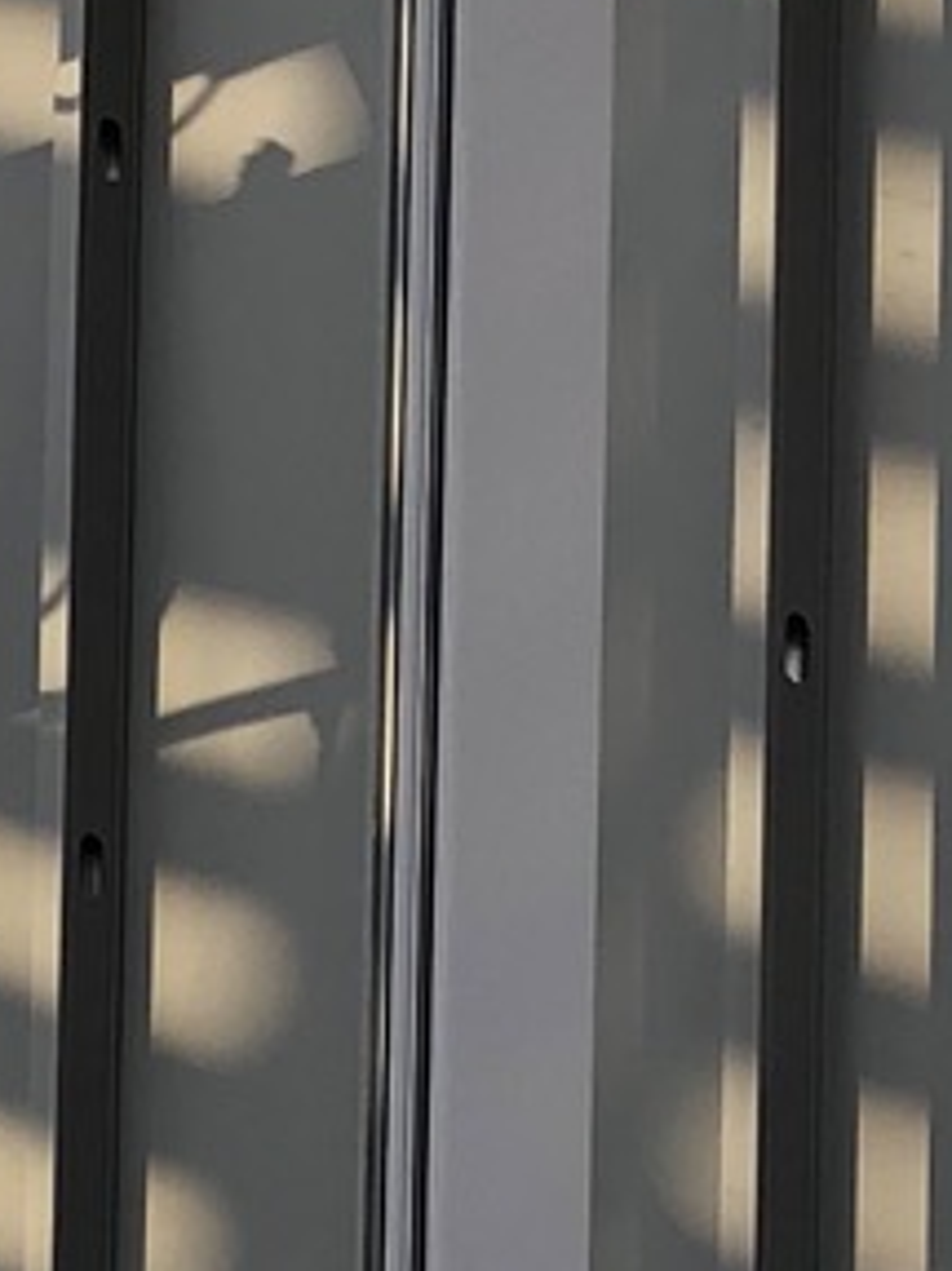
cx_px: 4
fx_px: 7339
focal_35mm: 200
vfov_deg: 9.6
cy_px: 1922
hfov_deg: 7.4
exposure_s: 1/130
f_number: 1.8
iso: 20
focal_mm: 4
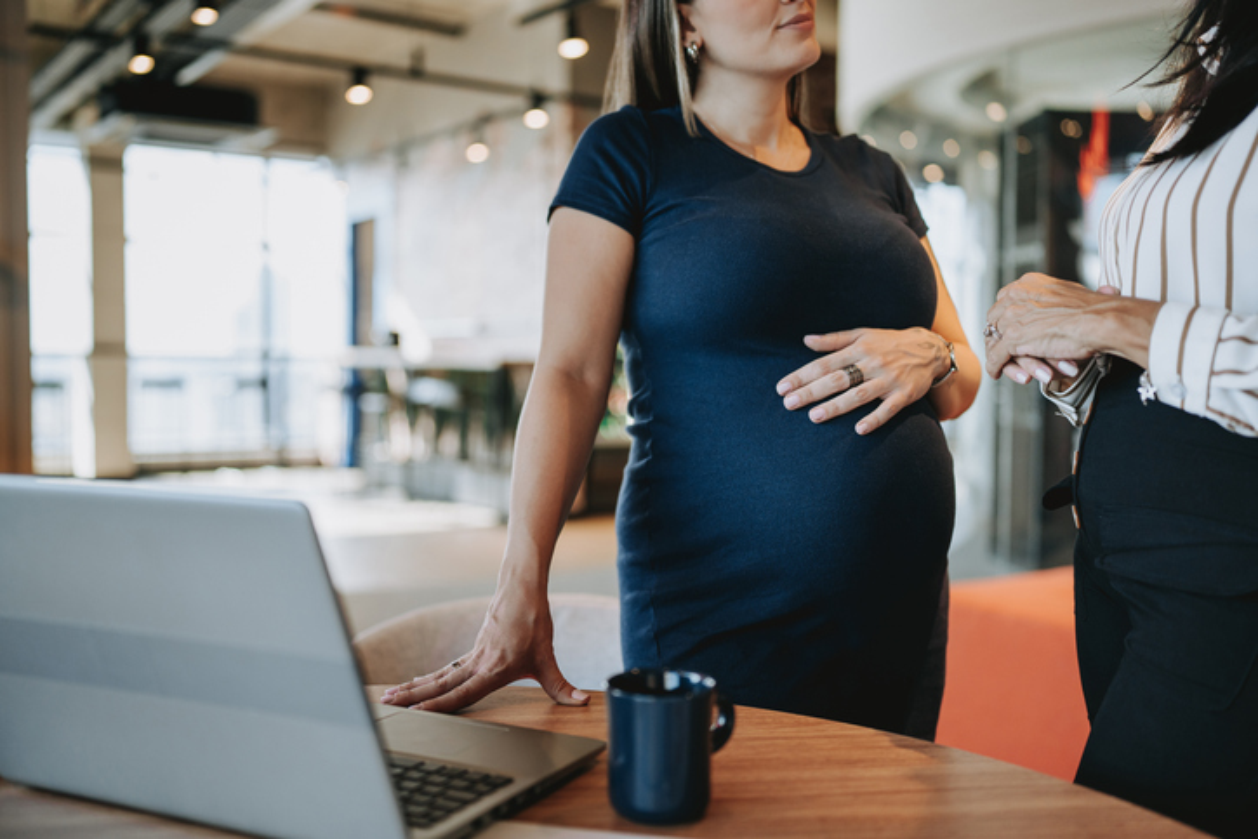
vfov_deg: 37.9
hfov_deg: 54.4
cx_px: 629
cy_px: 420
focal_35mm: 35
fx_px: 1223
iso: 400
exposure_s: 1/250
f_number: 1.6
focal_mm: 35
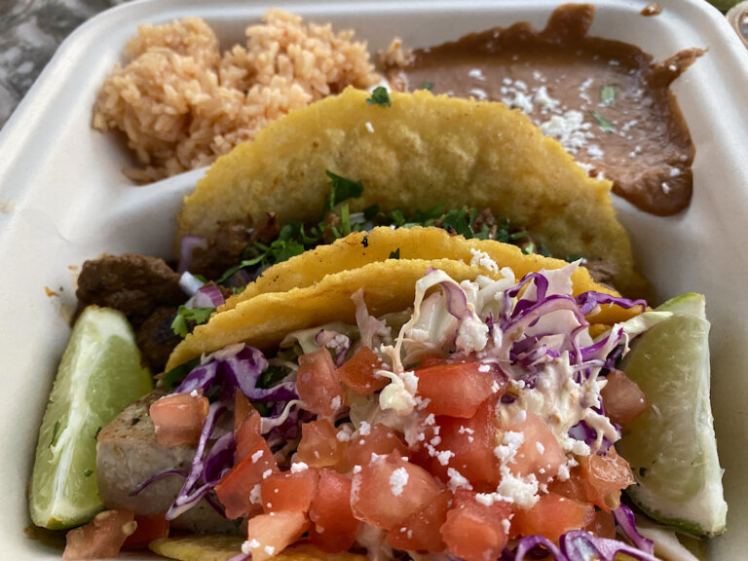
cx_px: 374
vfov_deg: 53.1
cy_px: 280
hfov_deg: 67.3
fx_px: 562
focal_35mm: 26
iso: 500
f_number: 1.8
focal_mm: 4.25
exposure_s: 1/40
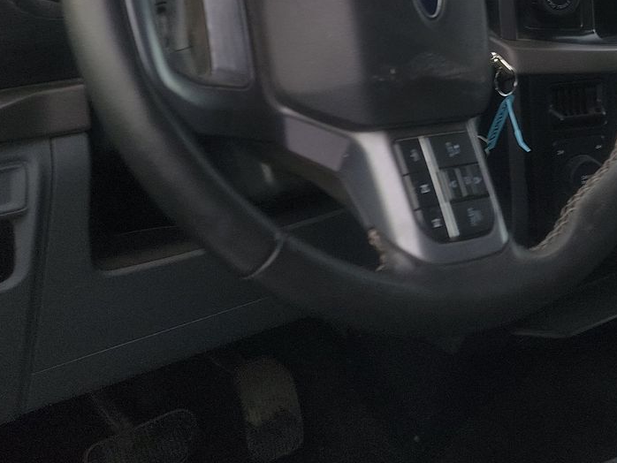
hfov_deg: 34.2
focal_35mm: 55
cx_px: 460
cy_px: 18
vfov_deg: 25.5
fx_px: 981
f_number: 1.8
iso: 76
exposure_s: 1/119
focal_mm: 6.7
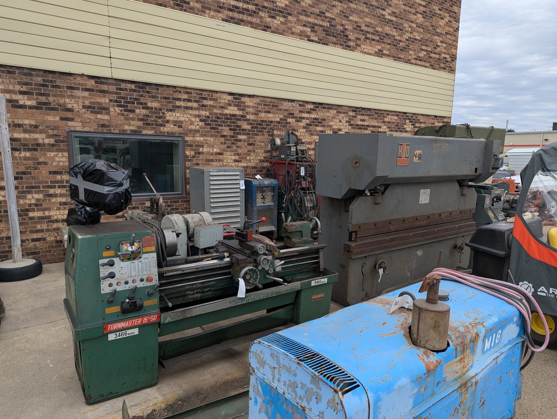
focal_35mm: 24
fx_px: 387
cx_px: 278
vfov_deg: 56.9
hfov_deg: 71.5
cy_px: 210
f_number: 1.85
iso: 47
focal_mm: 6.81
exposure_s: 1/792
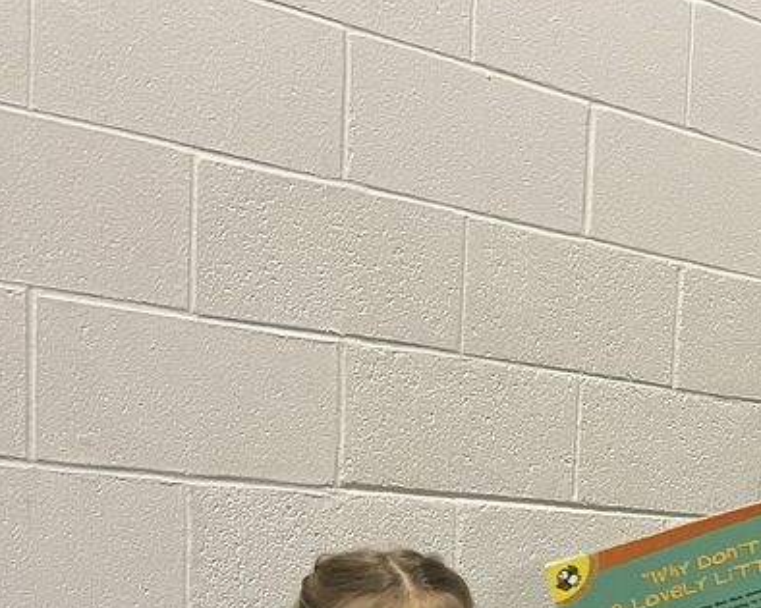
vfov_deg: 21.5
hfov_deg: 27.5
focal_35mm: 66
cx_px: 705
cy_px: 724
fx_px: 1486
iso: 400
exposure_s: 1/40
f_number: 1.6
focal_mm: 5.1
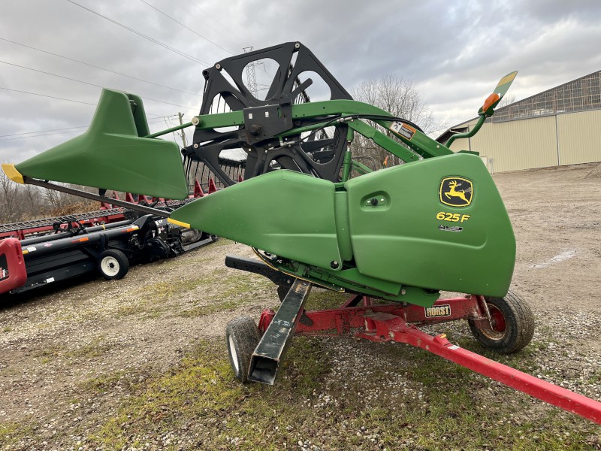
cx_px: 300
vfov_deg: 53.1
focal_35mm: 26
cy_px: 226
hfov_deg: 67.3
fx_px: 451
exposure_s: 1/380
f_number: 1.6
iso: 50
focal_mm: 5.1
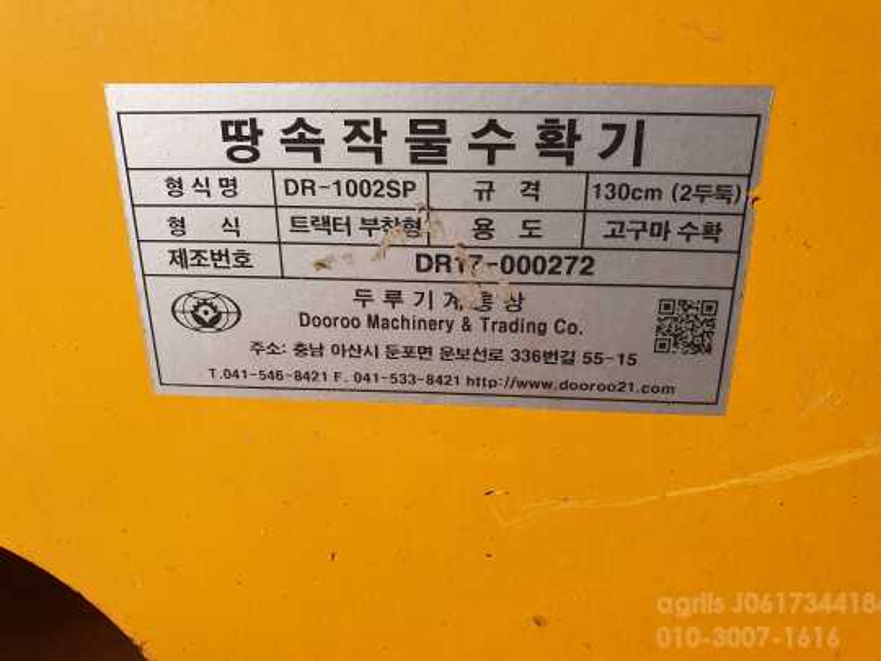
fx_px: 662
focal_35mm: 26
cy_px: 330
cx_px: 440
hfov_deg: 67.3
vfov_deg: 53.1
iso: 50
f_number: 2.4
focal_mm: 4.32
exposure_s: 1/796
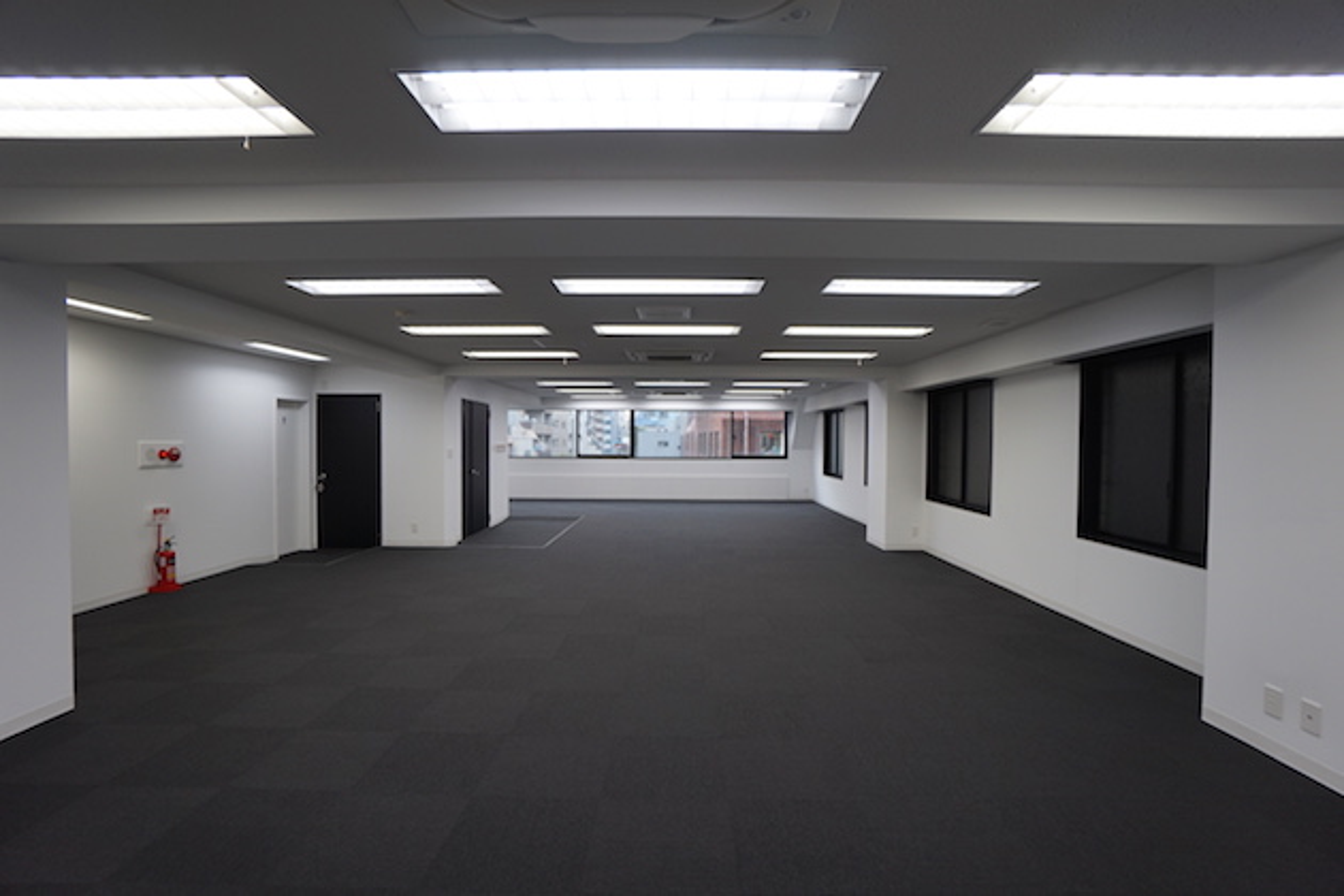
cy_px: 448
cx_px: 672
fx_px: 560
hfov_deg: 100.4
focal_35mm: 15
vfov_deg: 77.3
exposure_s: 1/80
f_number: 4
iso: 200
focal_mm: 10
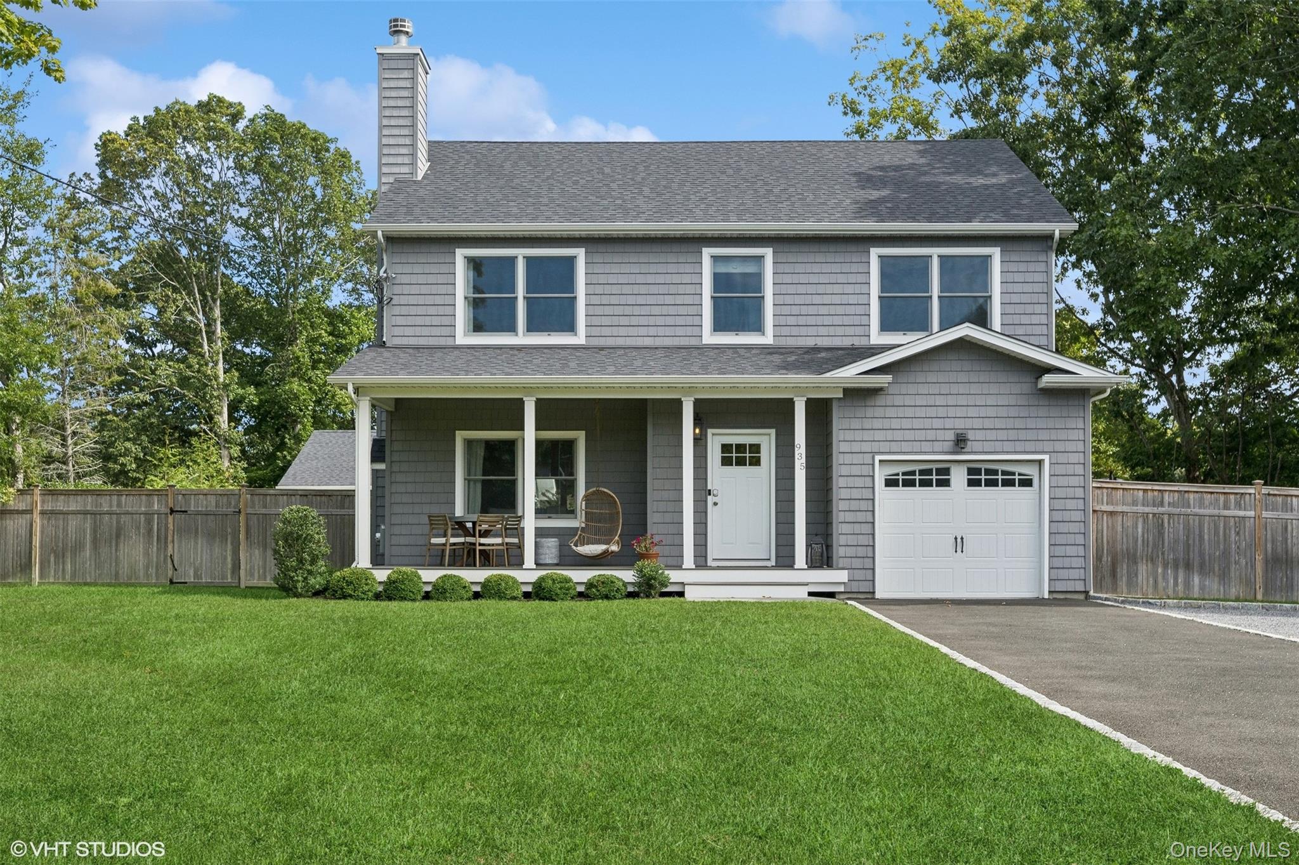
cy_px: 432
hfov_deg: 53.2
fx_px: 1298
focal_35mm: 36
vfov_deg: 36.8
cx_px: 650
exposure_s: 1/320
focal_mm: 24
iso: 200
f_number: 8
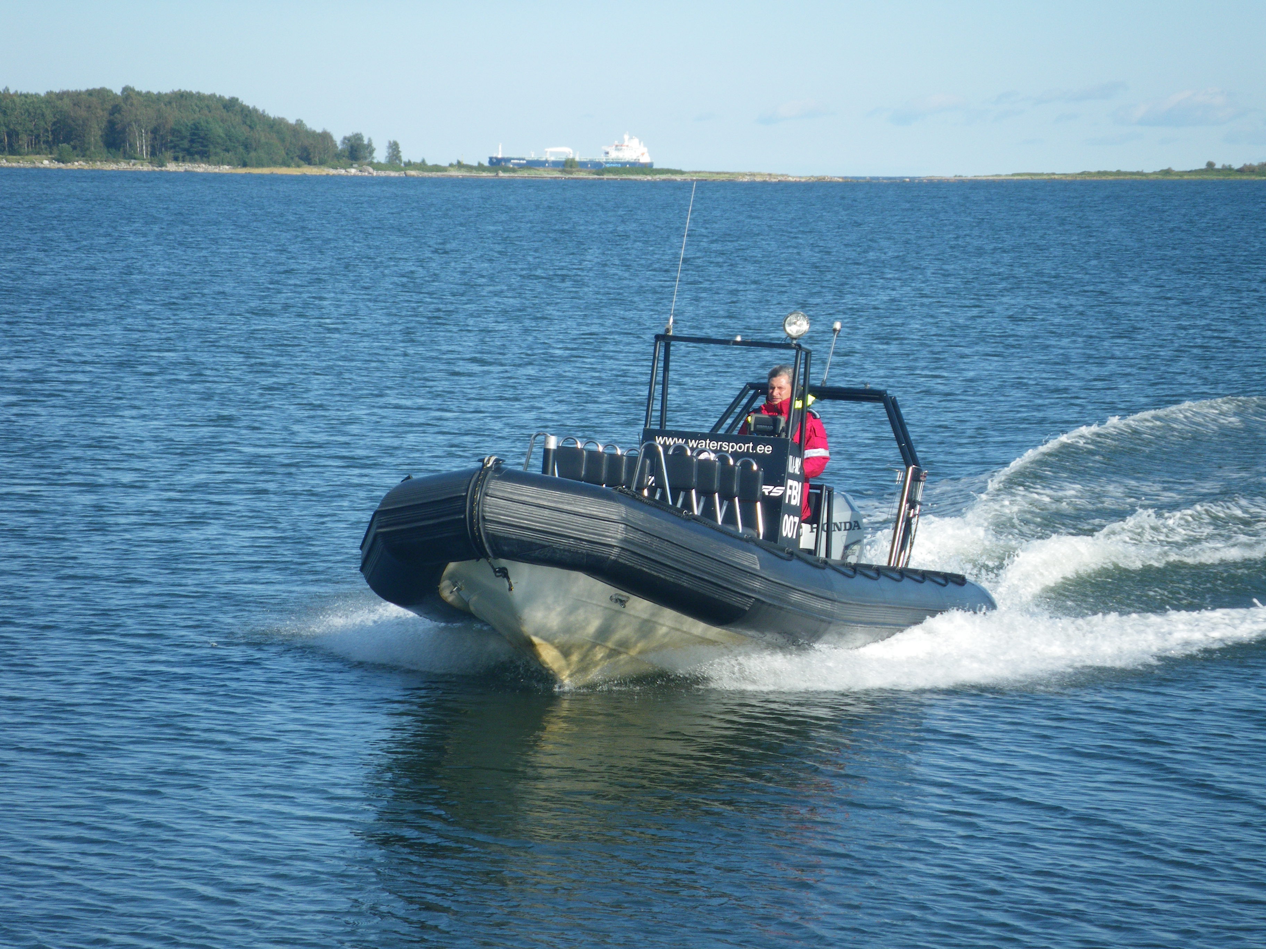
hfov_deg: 14.1
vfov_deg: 10.6
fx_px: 5120
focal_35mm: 140
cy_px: 474
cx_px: 633
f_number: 5.5
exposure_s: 1/320
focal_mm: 25
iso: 100
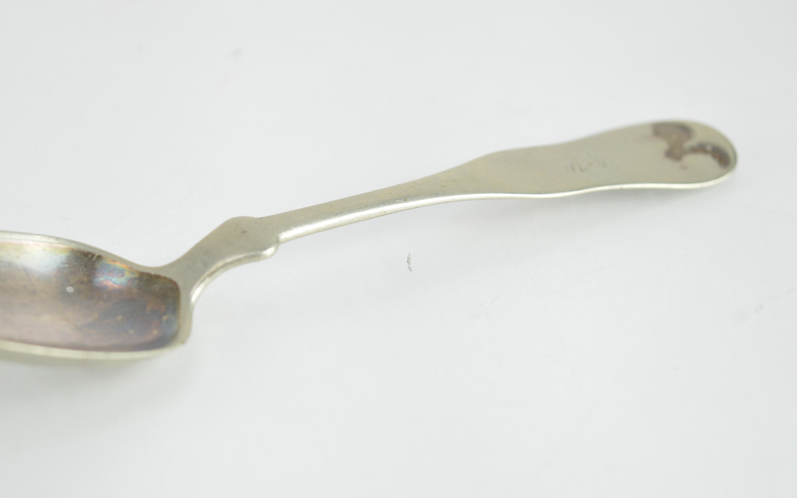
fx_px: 1969
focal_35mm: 91
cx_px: 310
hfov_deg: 22.8
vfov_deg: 14.4
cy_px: 217
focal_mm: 45
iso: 400
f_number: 5
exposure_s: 1/60
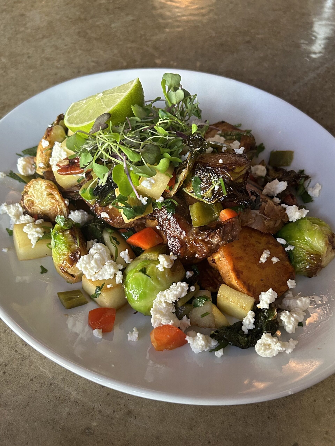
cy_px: 223
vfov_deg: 67.3
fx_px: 335
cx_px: 168
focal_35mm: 26
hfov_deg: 53.1
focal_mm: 5.7
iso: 400
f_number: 1.5
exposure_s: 1/60
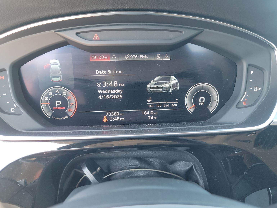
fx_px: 200
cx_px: 138
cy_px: 101
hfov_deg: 69.4
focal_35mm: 25
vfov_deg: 54.9
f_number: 1.8
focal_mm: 6.7
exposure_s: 1/59
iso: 260
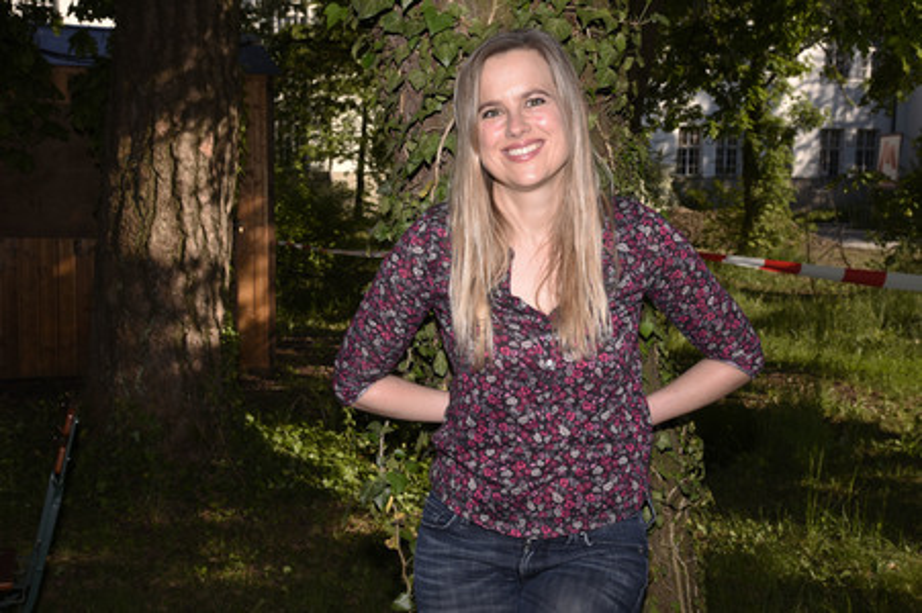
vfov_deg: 28.0
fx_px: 1228
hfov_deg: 41.1
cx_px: 461
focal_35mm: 48
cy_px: 306
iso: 200
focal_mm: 48
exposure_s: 1/160
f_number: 11
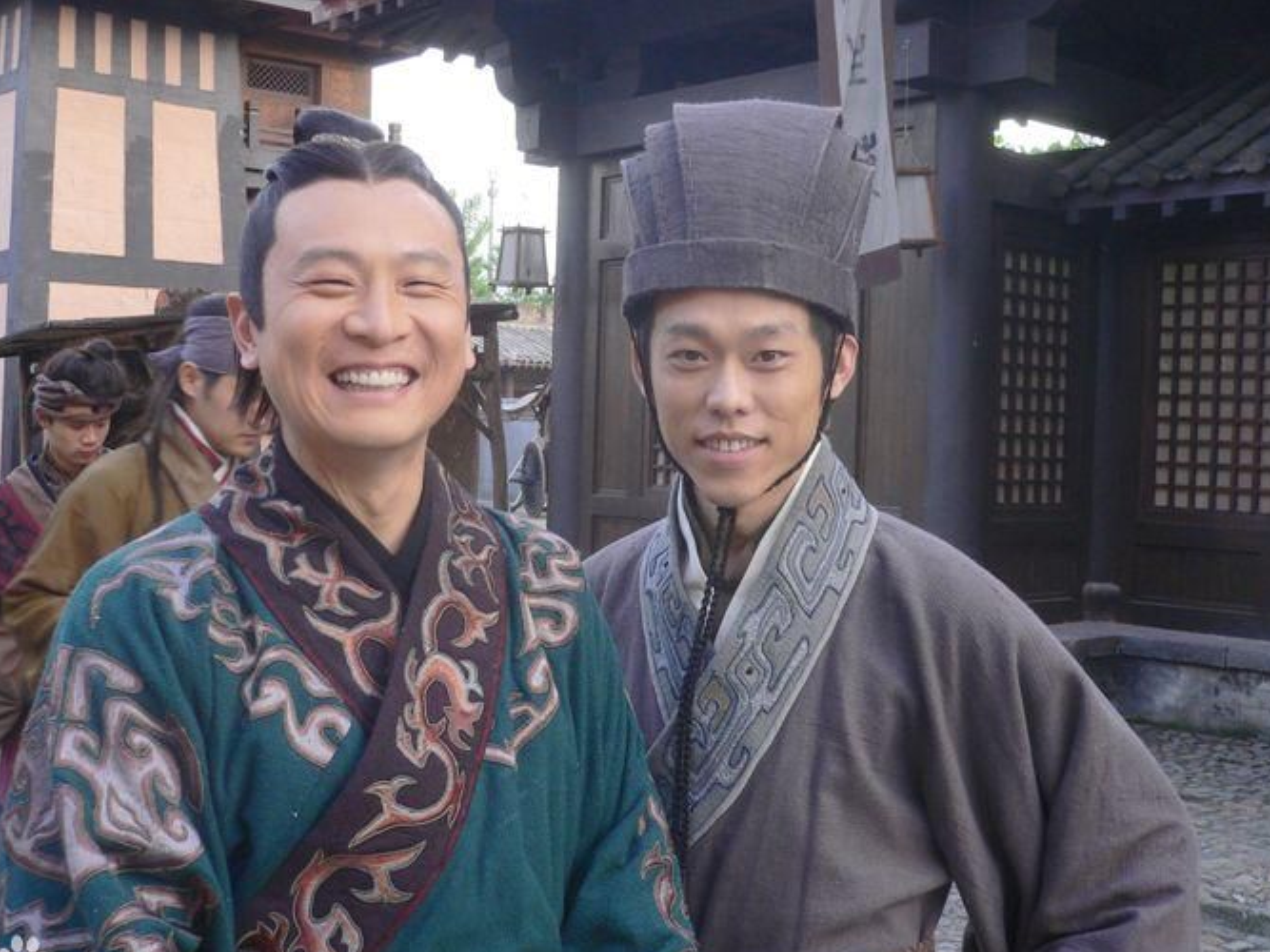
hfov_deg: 44.8
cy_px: 478
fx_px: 1541
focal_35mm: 42
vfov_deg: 34.3
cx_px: 623
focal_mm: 5.8
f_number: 2.8
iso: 100
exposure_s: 1/60
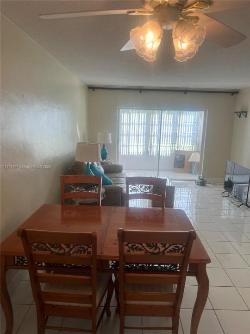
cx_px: 125
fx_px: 250
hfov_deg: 53.1
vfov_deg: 67.3
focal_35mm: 26
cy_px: 167
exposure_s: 1/120
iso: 32
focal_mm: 5.7
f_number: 1.5
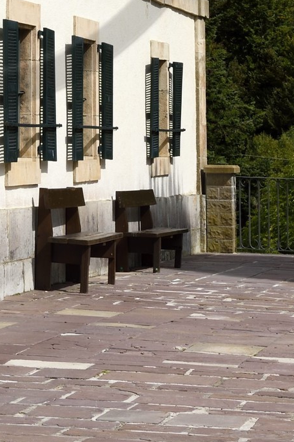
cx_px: -65
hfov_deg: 7.1
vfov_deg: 10.4
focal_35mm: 193
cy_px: -187
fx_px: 2366
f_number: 16
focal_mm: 55
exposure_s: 1/320
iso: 200
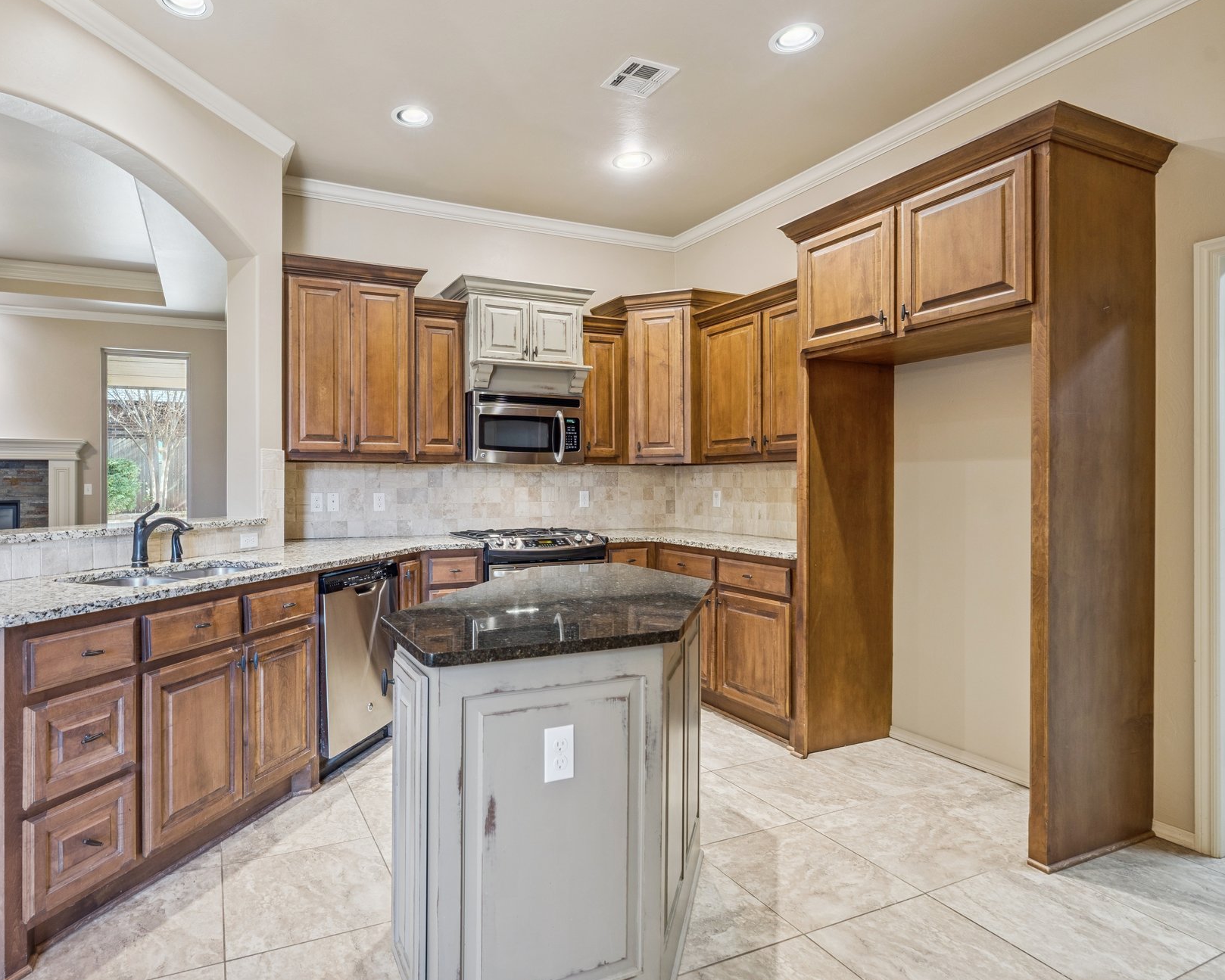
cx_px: 506
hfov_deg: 82.5
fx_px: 689
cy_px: 490
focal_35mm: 19
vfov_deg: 70.9
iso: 200
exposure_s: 1/40
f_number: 7.1
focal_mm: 16
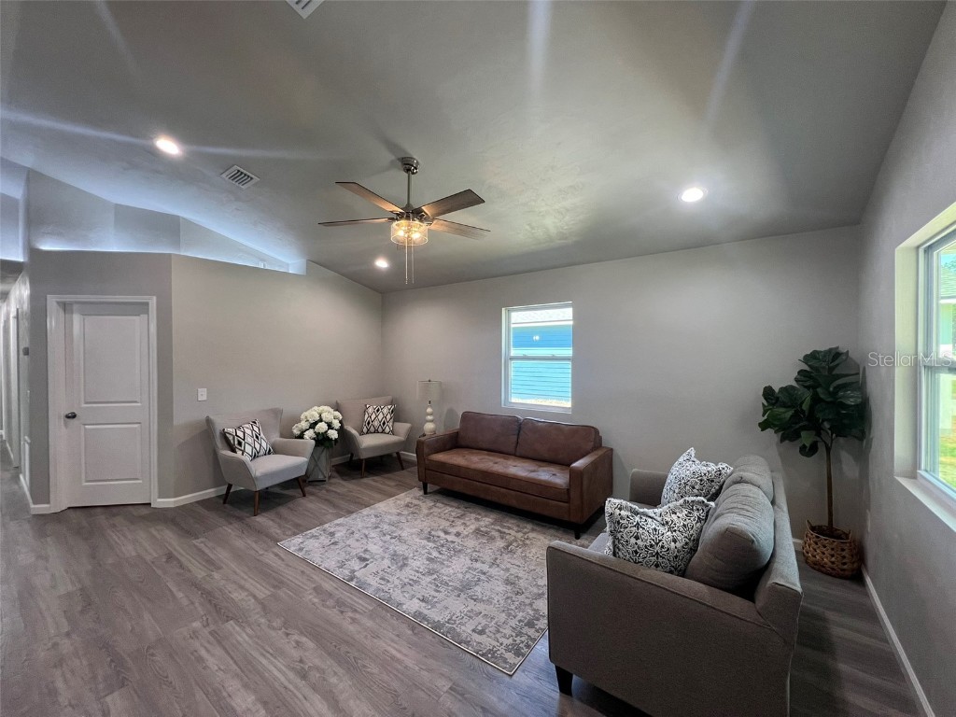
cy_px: 358
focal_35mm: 13
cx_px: 478
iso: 160
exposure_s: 1/120
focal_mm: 1.57
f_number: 1.8
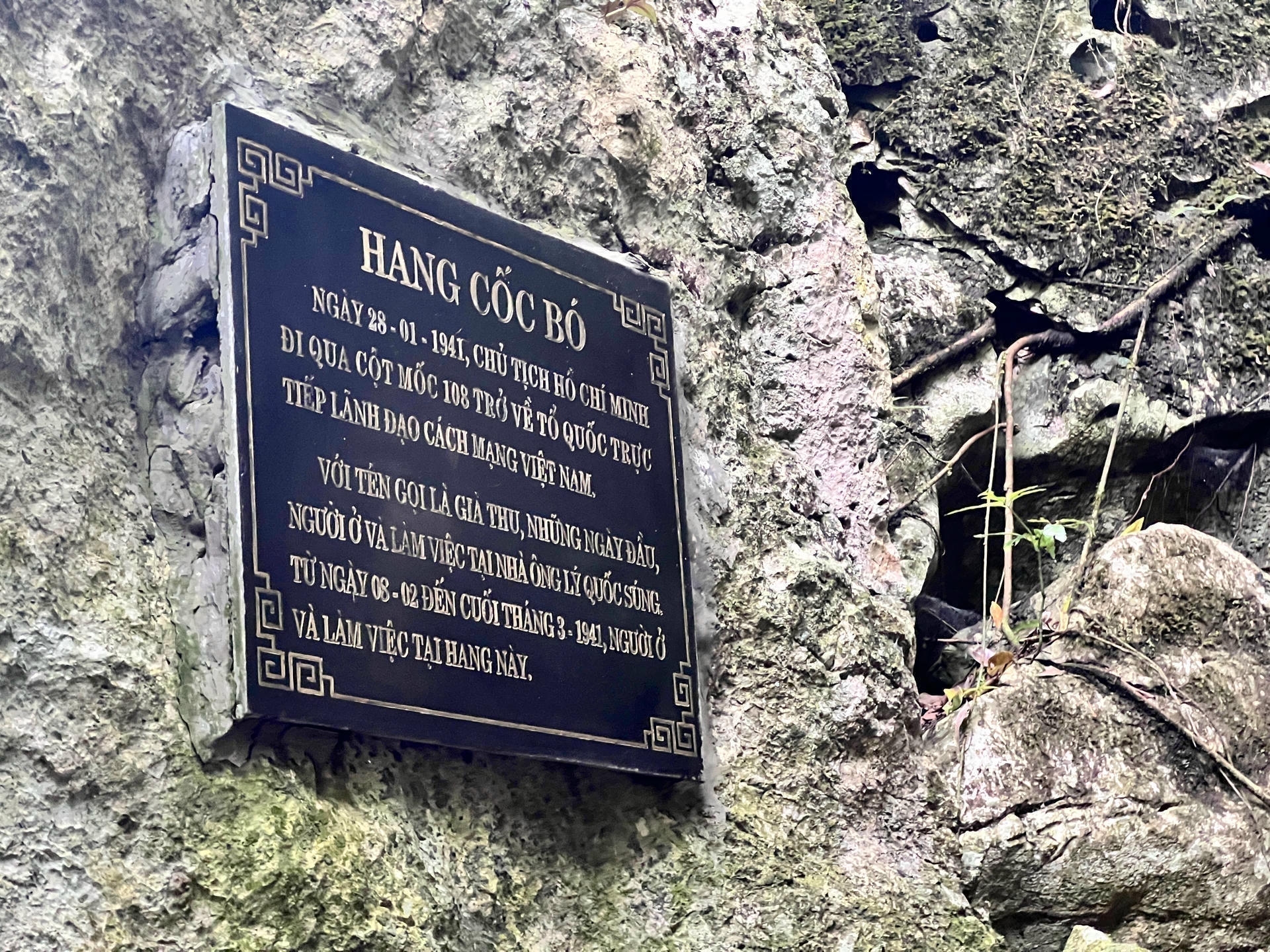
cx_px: 635
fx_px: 2825
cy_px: 476
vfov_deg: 19.1
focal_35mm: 77
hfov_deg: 25.3
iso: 1000
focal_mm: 9
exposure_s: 1/38
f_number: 2.8
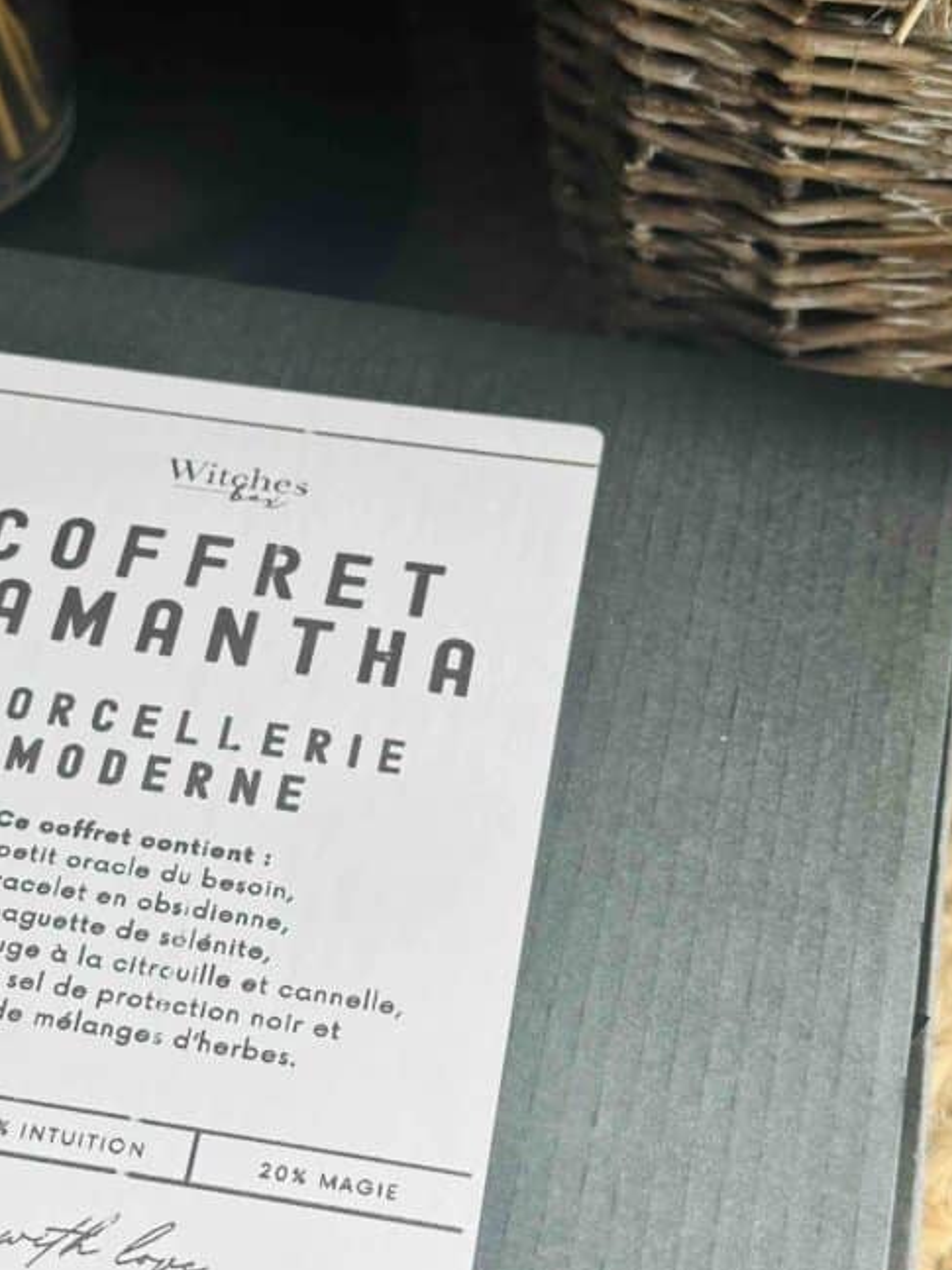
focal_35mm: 76
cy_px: 671
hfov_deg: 19.3
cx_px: 249
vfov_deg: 25.7
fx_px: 2788
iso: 50
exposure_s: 1/146
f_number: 1.78
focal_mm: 6.86
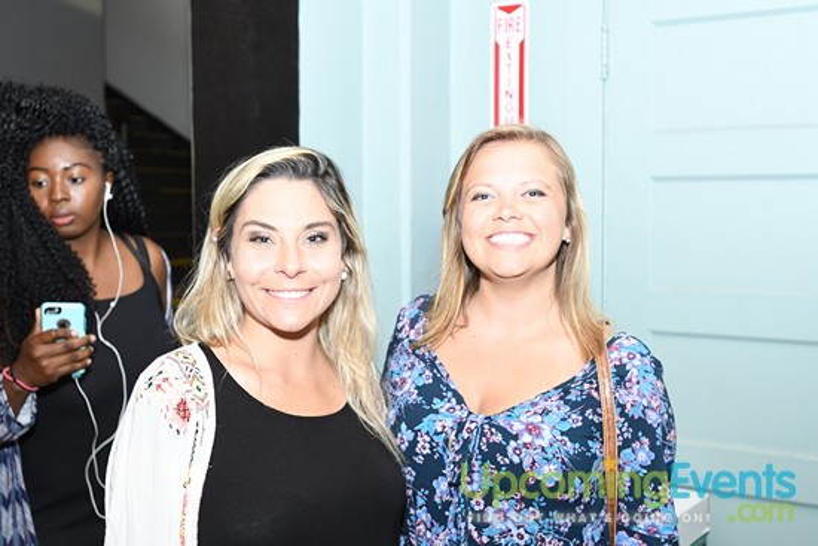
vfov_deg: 28.1
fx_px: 1091
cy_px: 273
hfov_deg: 41.1
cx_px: 409
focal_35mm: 48
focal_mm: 32
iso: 1000
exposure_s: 1/125
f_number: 3.5
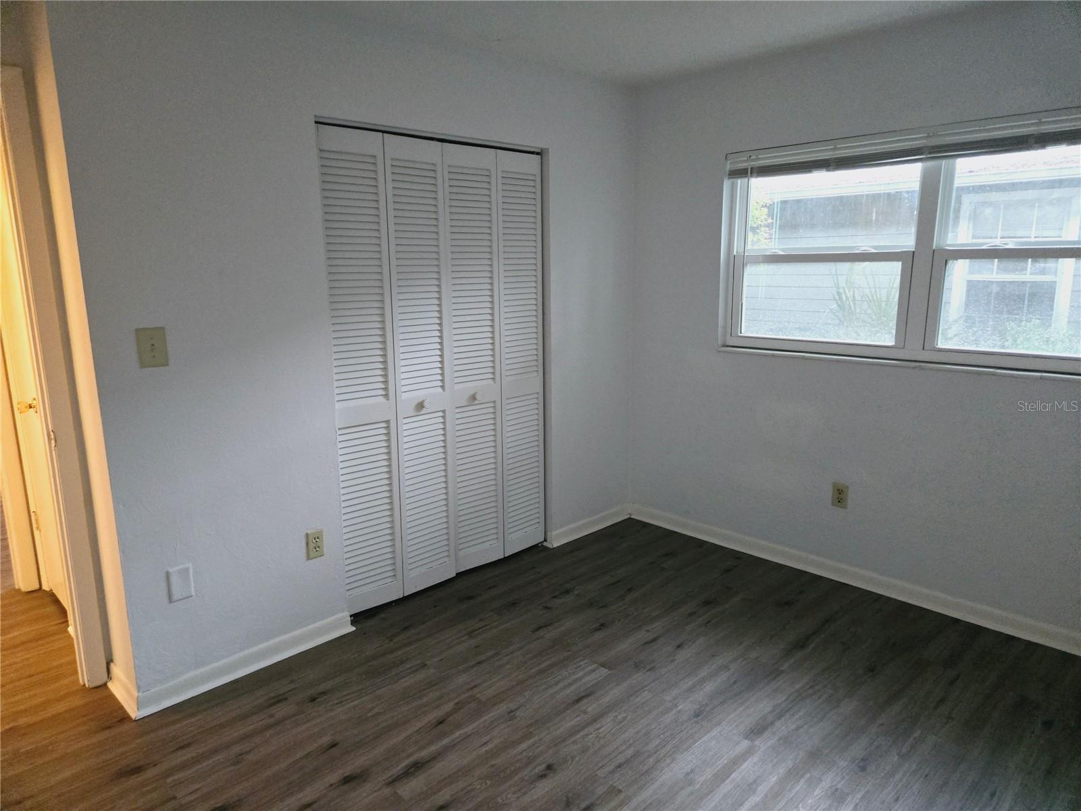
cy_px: 406
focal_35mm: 23
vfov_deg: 58.9
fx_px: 718
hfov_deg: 73.9
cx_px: 540
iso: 1600
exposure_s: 1/60
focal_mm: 5.4
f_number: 1.8
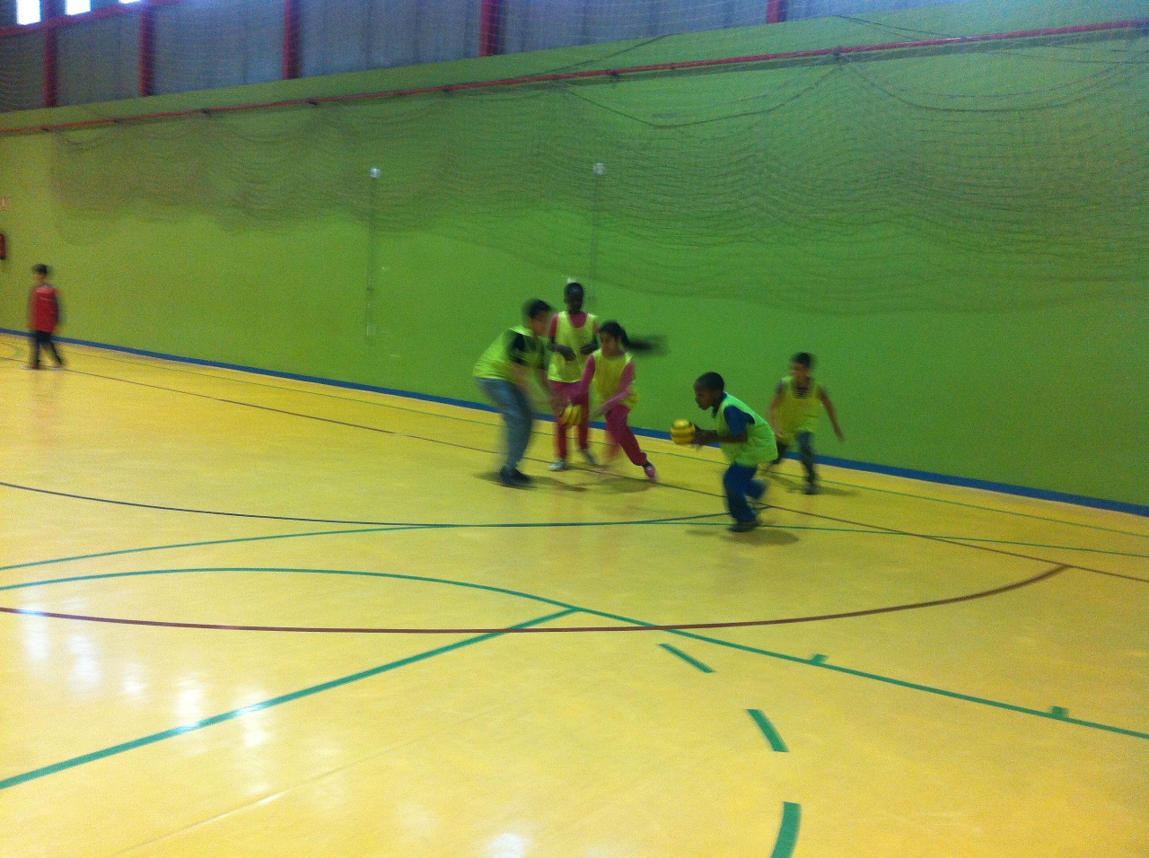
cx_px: 574
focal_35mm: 35
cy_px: 429
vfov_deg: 40.6
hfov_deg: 52.7
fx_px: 1160
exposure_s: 1/15
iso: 125
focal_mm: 3.85
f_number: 2.8
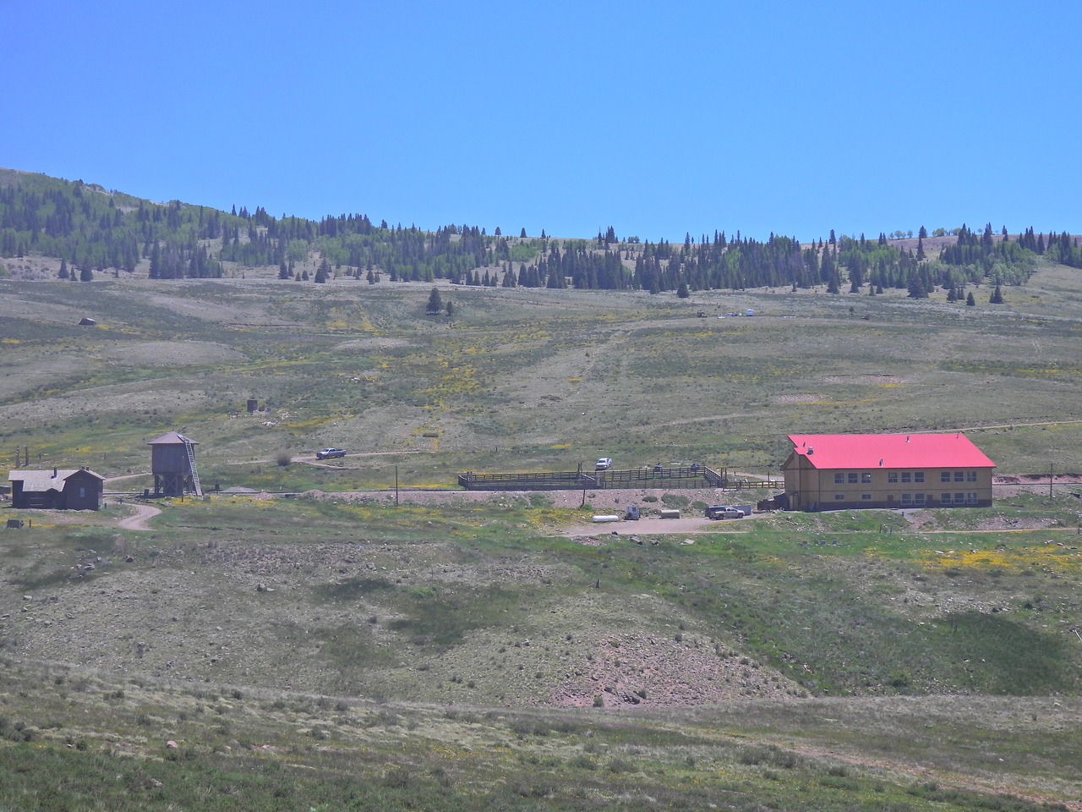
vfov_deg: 19.6
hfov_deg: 26.0
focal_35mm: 75
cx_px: 541
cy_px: 406
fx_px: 2344
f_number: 3.5
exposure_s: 1/1250
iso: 100
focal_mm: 13.4
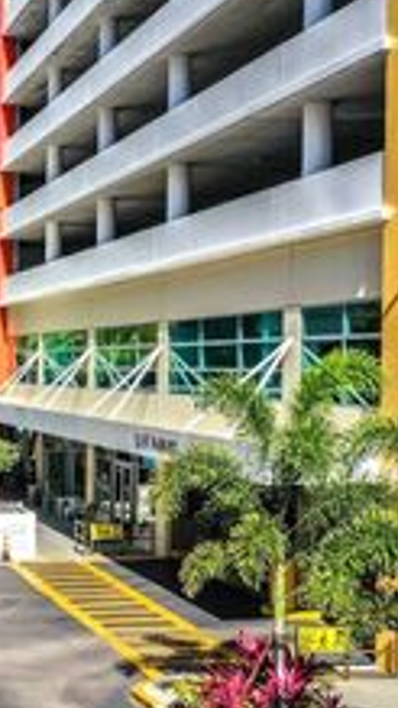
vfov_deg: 31.4
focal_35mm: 67
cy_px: 386
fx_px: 1258
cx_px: -184
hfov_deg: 16.5
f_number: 5.6
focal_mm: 10.26
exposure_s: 1/500
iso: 100
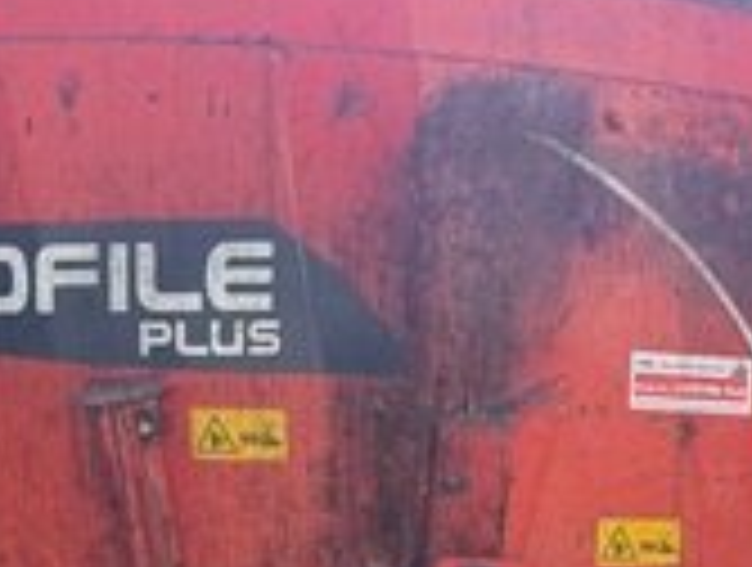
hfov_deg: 22.3
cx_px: 648
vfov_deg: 16.2
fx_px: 1872
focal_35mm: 86
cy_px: 770
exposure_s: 1/2370
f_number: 1.78
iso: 100
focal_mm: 6.76
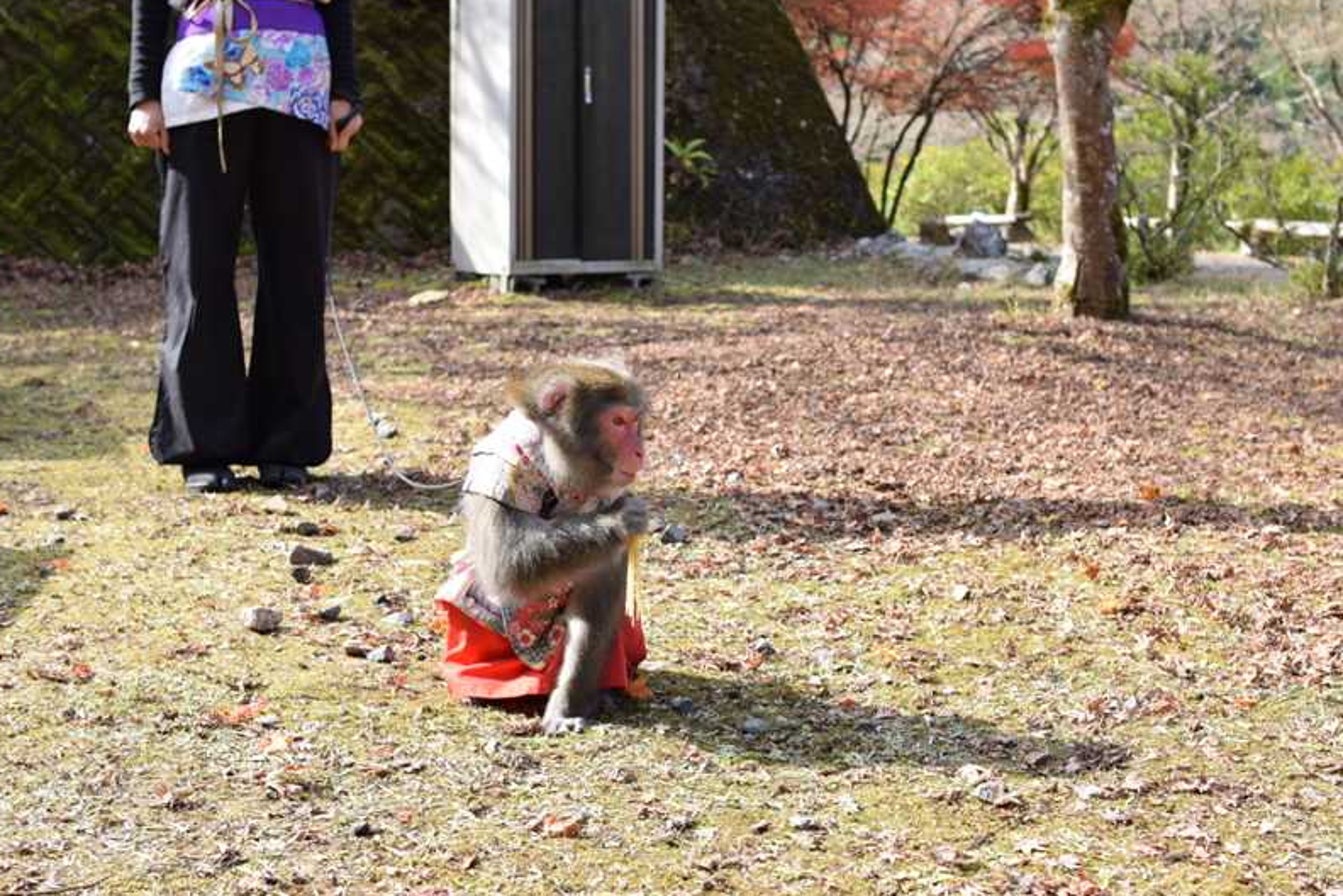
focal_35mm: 46
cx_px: 673
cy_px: 441
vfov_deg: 29.2
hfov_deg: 42.7
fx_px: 1716
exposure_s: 1/500
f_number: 5.6
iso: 320
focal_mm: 30
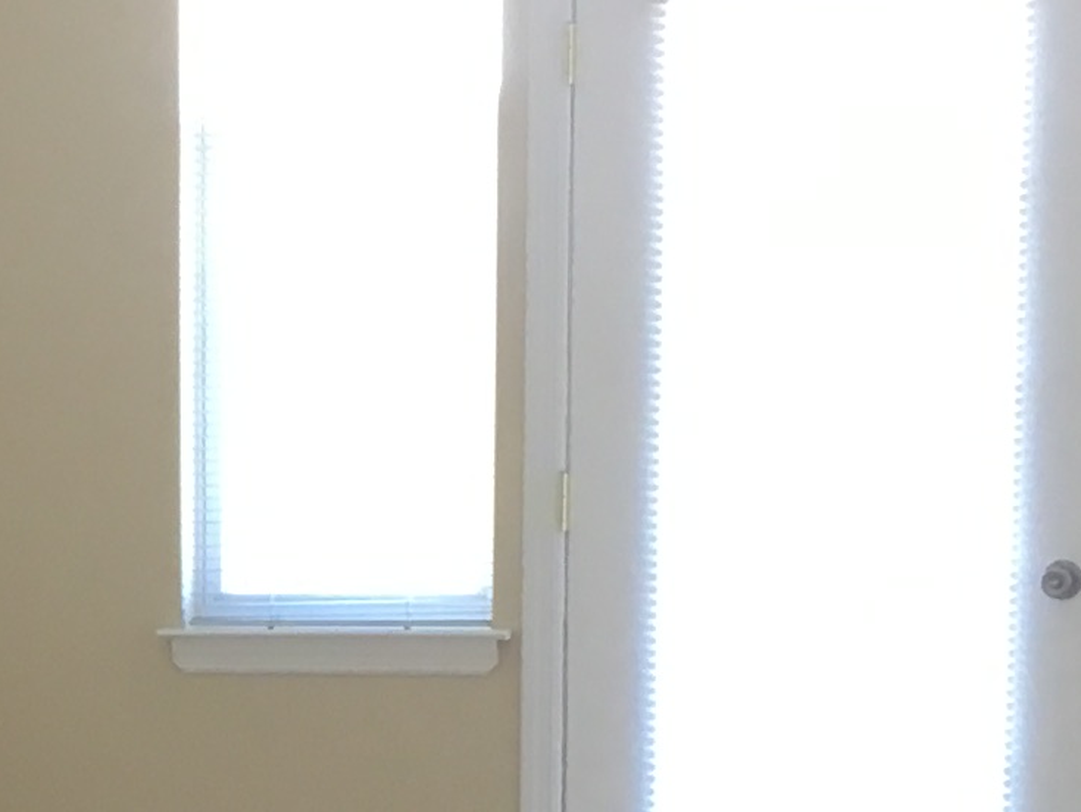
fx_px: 4968
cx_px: -454
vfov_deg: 9.1
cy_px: 1271
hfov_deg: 11.9
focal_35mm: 159
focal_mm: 4.15
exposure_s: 1/30
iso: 50
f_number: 2.2
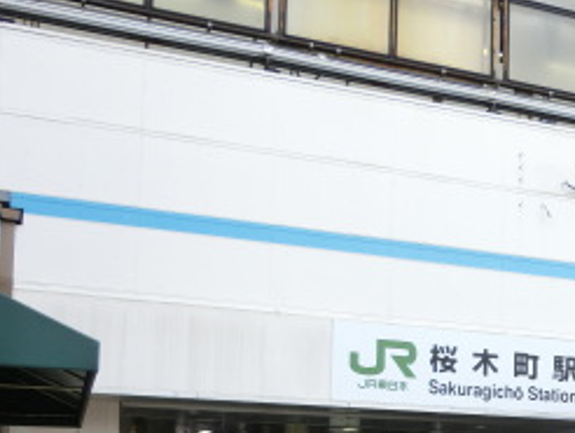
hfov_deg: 27.9
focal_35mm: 65
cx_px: 587
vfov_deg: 21.6
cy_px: 461
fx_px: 1081
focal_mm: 4.5
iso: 80
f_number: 3.5
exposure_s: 1/160
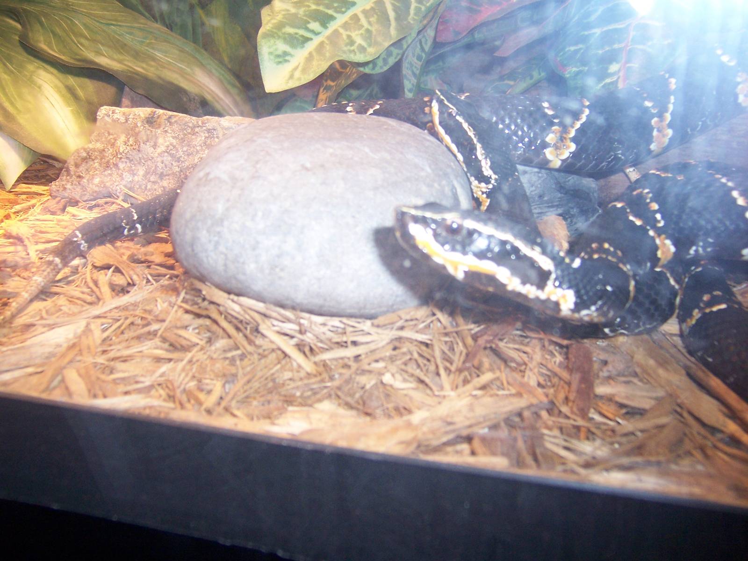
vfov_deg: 42.9
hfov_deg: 55.4
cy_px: 280
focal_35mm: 33
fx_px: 713
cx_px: 374
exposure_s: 1/60
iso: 140
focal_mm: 5.5
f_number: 2.8
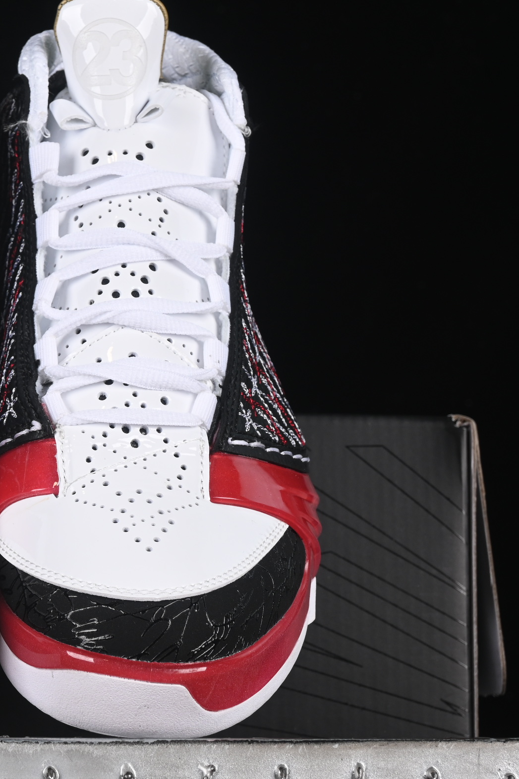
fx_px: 2875
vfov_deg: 15.4
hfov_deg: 10.2
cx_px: -32
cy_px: 452
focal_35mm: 133
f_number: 8
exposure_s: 1/60
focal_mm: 50
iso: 160
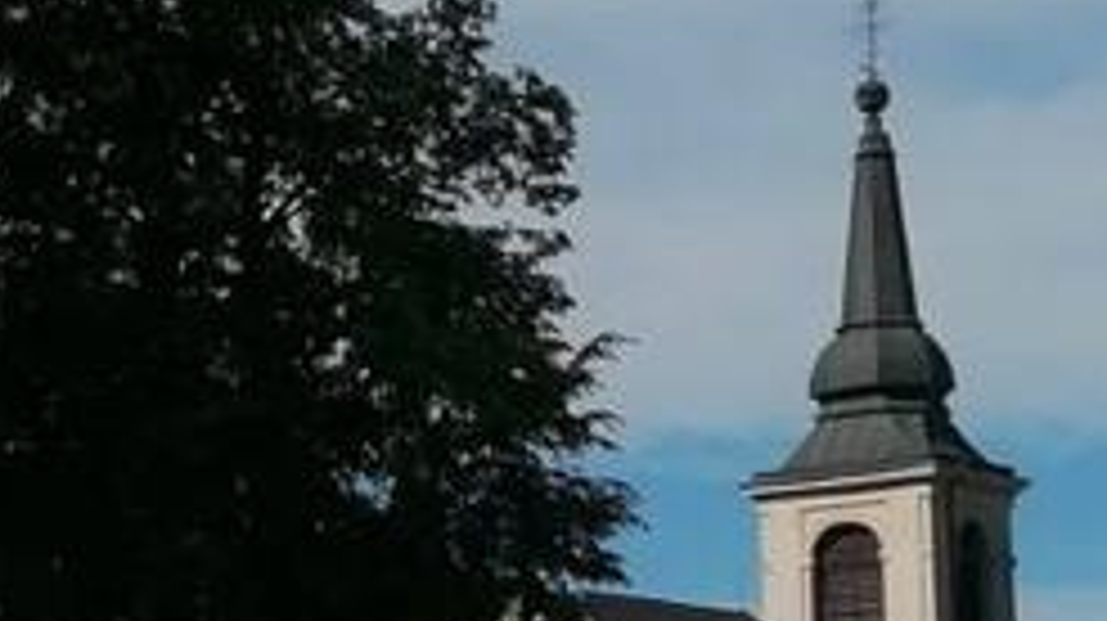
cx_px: -324
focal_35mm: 160
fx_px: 4693
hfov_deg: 13.0
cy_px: 788
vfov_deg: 7.5
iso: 50
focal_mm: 4.75
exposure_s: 1/2747
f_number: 1.8
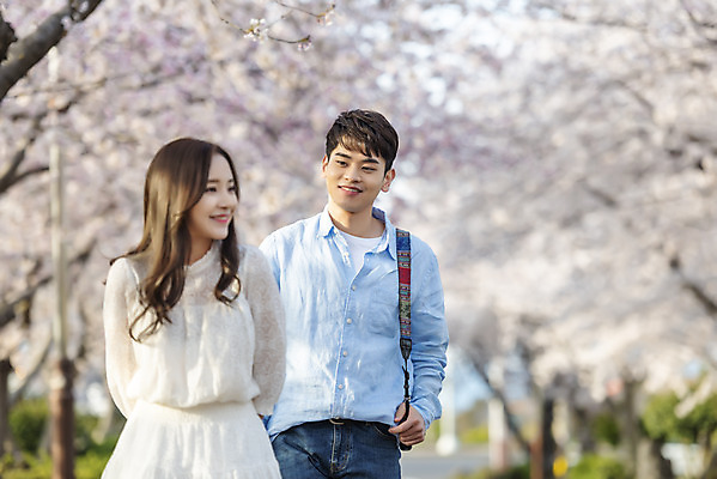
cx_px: 358
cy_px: 240
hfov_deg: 15.2
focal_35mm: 135
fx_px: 2690
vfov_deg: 10.2
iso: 100
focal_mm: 135
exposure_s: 1/400
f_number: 2.8
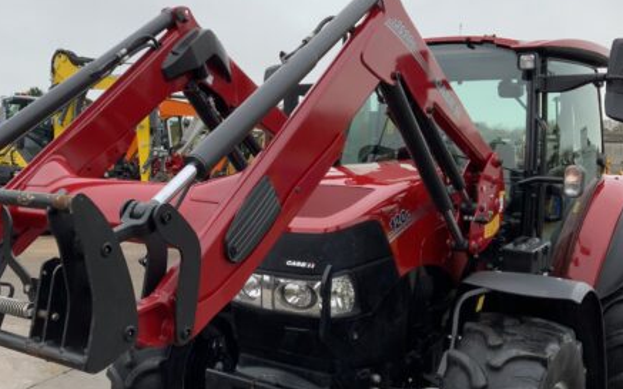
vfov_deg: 28.6
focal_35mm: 45
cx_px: 195
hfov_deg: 43.6
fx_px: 764
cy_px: 175
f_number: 1.8
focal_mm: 3
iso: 25
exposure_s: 1/122
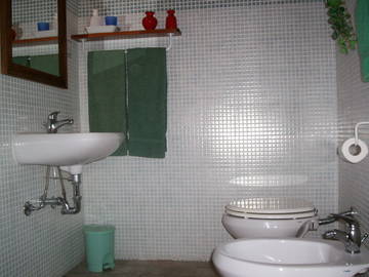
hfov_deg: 51.4
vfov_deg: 39.7
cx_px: 184
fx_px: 384
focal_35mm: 36
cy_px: 138
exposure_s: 1/64
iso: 140
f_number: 4.5
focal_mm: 5.9
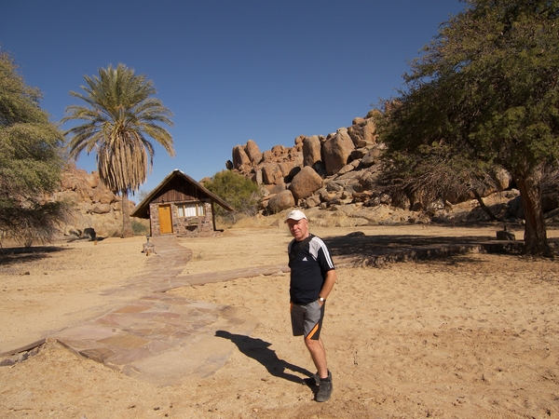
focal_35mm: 27
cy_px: 210
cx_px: 280
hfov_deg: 65.3
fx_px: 436
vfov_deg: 51.4
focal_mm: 5.6
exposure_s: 1/1600
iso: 50
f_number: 2.8
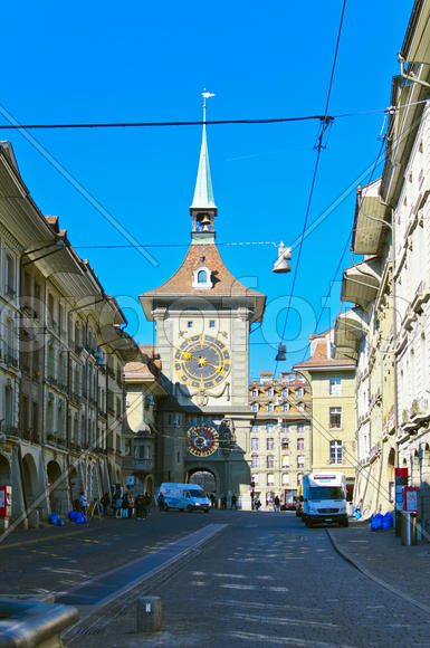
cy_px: 324
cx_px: 215
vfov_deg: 37.9
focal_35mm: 52
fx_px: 943
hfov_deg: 25.7
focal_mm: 35
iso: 100
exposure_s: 1/750
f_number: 4
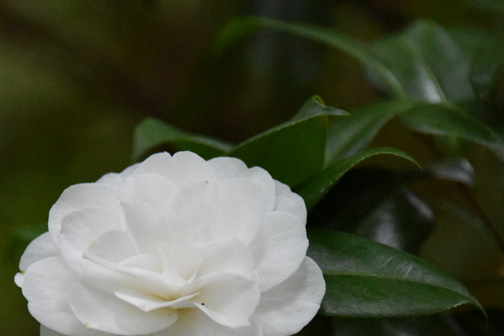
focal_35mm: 538
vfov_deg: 2.6
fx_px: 7531
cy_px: 274
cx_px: 158
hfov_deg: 3.8
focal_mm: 300
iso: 10000
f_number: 5.6
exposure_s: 1/640
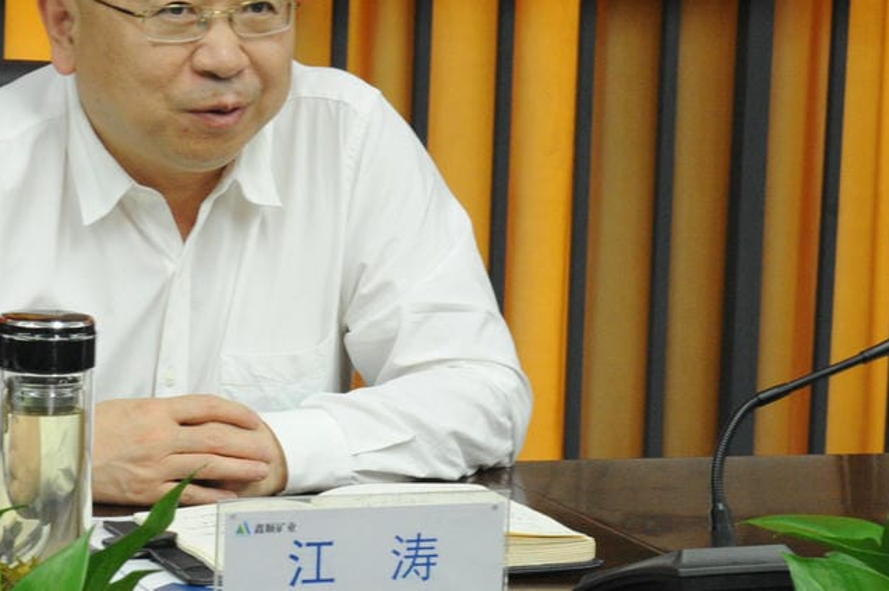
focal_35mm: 175
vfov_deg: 7.8
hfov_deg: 11.7
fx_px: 4319
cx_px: 287
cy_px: 114
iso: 3200
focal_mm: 70
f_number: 11
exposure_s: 1/40
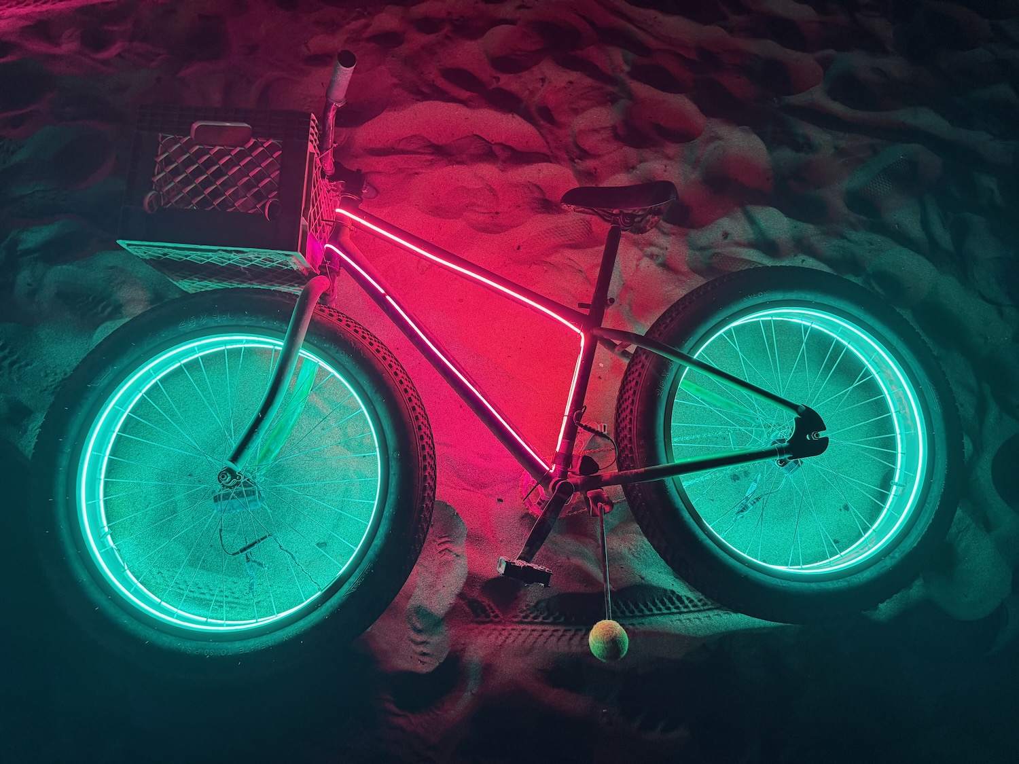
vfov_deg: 56.8
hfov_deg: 71.6
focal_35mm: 24
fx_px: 706
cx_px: 510
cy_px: 382
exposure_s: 1/52
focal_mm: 6.76
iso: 200
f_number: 1.78
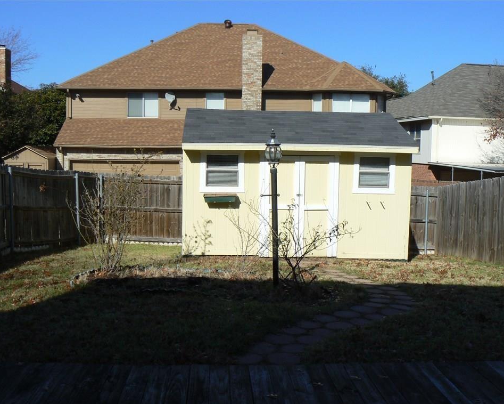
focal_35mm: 38
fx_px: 567
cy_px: 204
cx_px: 245
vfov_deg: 39.2
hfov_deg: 47.9
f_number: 6.3
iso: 80
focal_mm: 6
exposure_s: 1/500
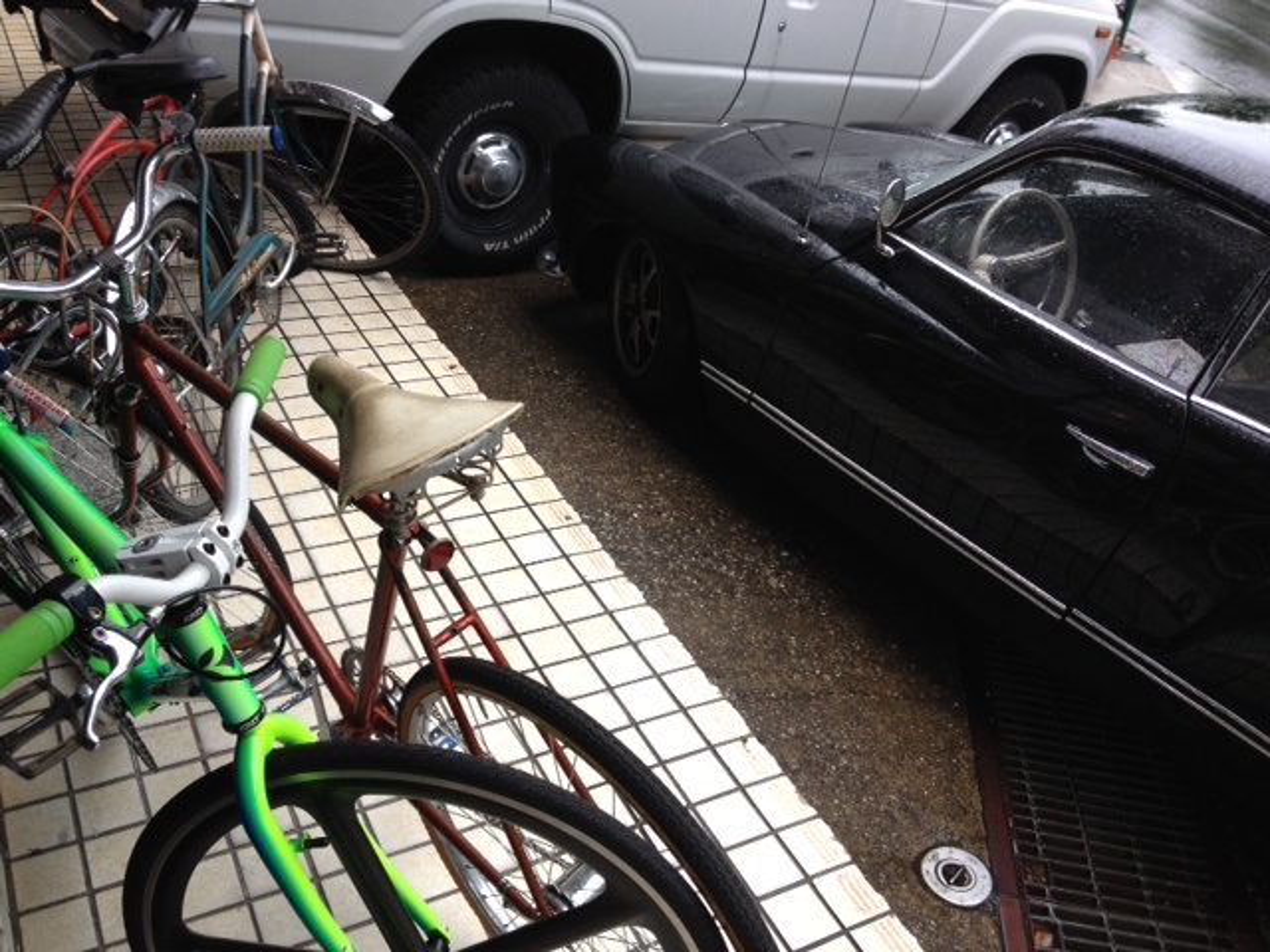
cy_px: 476
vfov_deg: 40.7
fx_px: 1284
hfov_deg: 52.6
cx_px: 635
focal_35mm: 35
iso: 64
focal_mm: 4.28
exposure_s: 1/30
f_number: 2.4
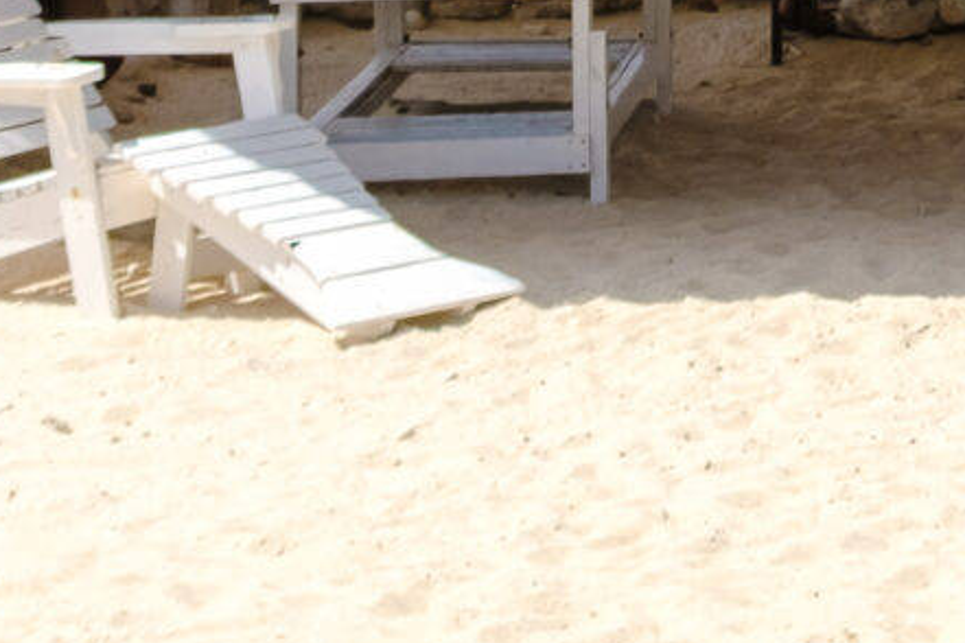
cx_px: 1230
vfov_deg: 7.1
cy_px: -994
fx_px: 4825
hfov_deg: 11.2
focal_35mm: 180
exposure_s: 1/400
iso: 80
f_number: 5
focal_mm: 20.5
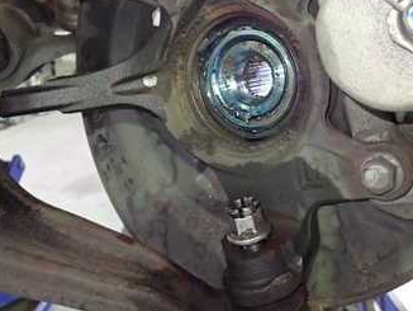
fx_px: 549
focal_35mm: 46
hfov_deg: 41.0
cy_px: 70
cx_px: 255
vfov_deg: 30.9
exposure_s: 1/30
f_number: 2
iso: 640
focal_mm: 4.5
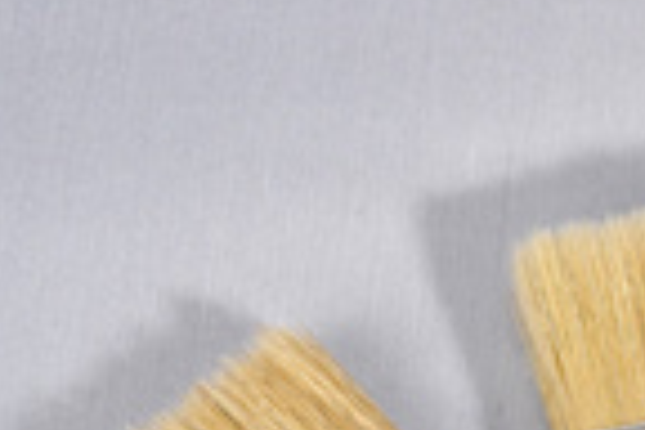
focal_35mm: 250
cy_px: 645
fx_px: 4479
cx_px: 1053
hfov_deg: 8.0
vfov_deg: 5.4
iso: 100
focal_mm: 60
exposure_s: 1/160
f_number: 18
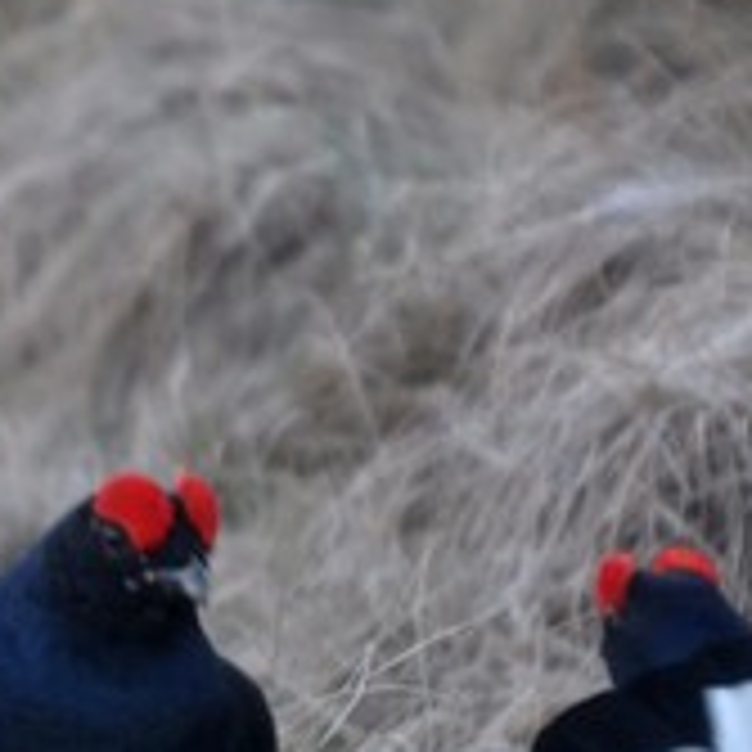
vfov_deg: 0.9
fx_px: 47976
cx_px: 5
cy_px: 700
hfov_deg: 0.9
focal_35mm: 1952
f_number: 6.3
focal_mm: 320
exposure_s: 1/90
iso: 200
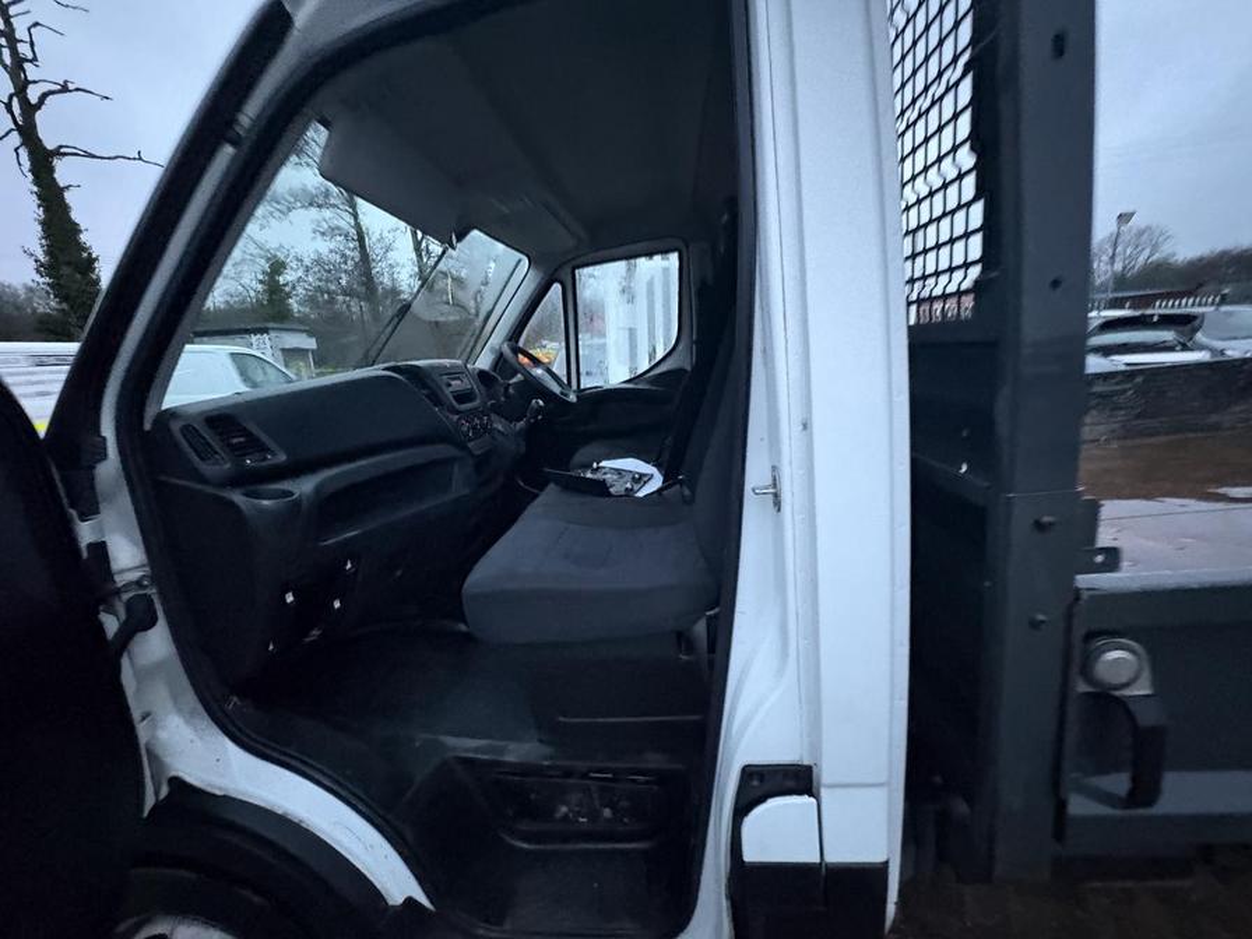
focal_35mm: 14
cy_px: 470
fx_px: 506
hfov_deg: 102.1
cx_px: 626
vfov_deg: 85.7
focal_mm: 2.22
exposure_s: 1/35
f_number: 2.2
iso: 1000
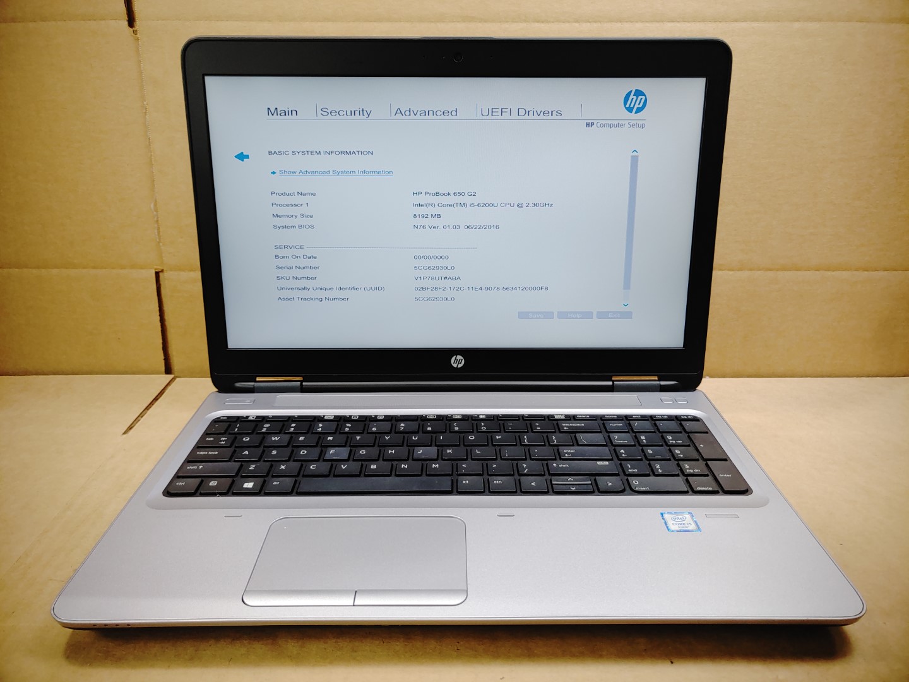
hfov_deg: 67.3
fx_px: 683
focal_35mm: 26
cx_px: 454
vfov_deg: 53.1
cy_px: 341
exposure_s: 1/120
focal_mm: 4.36
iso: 50
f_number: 1.8
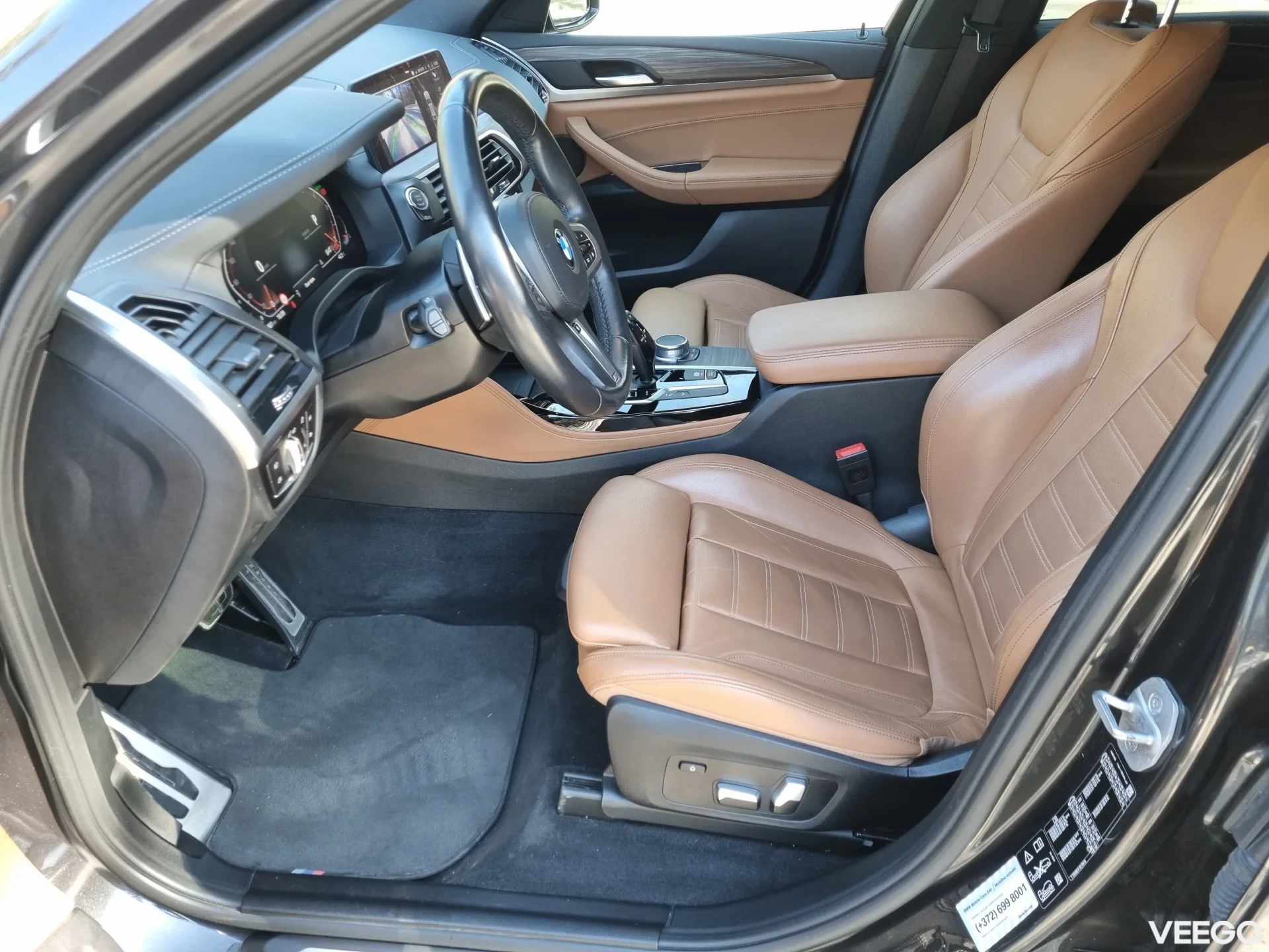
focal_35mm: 26
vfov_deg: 53.1
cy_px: 476
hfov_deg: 67.3
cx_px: 634
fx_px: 953
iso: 160
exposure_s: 1/100
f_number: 1.8
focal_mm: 5.4
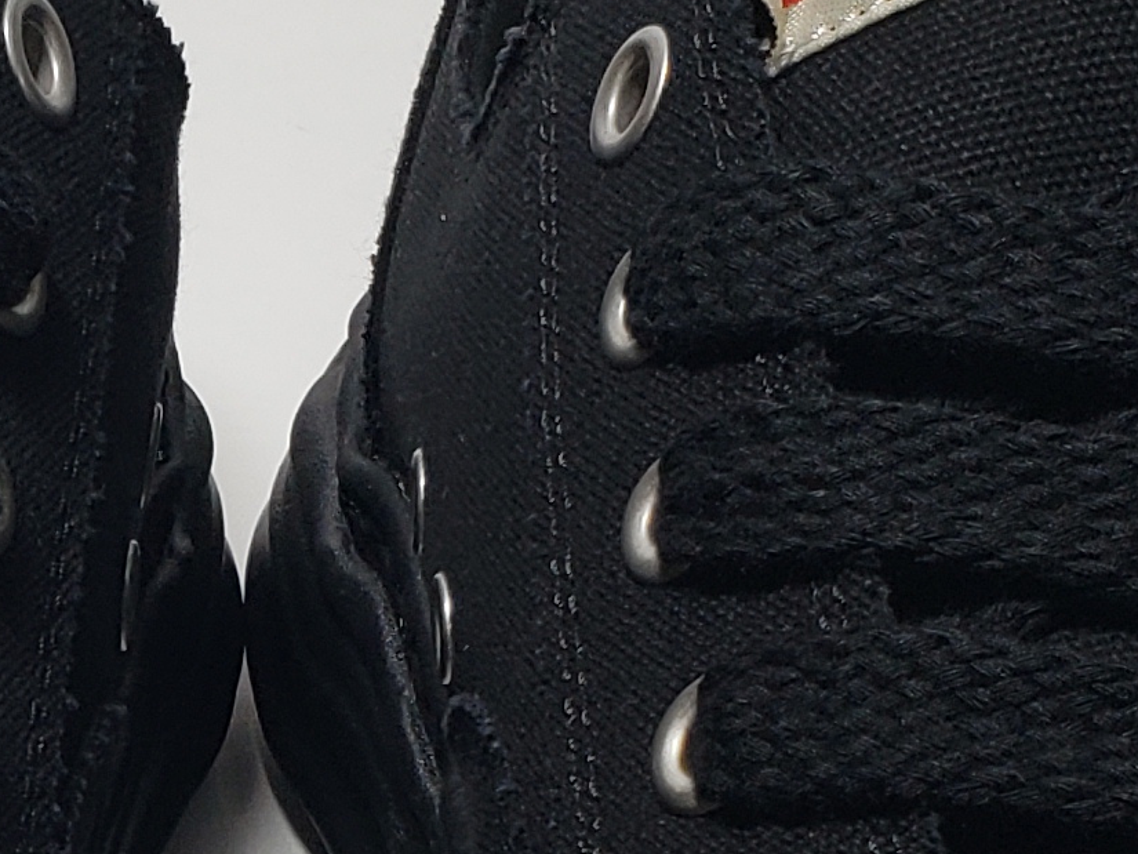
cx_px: -83
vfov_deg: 11.4
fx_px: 4176
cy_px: 1137
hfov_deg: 15.2
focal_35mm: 127
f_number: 2.4
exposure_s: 1/187
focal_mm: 4.3
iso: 50
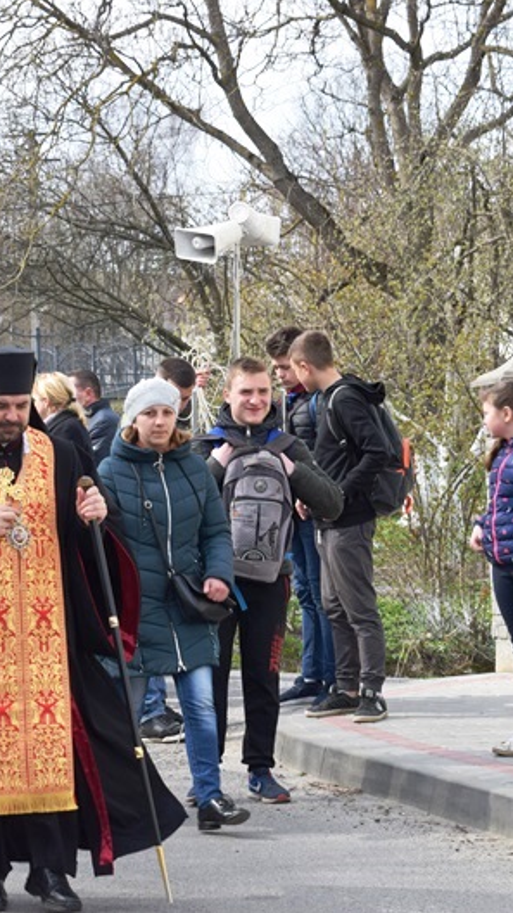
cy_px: 456
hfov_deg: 9.3
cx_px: 140
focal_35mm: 131
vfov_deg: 16.4
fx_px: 3163
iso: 320
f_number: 8
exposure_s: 1/250
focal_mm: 55
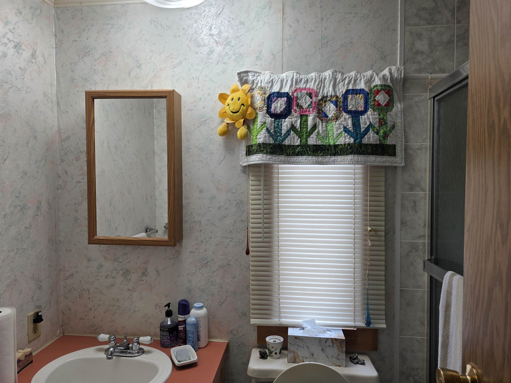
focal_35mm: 23
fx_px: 340
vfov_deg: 58.9
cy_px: 192
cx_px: 256
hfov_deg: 73.9
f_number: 1.7
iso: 50
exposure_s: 1/120
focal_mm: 6.3
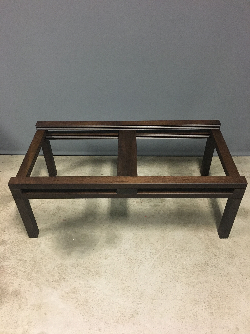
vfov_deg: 61.7
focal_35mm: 29
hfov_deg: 48.2
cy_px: 167
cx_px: 125
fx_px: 279
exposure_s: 1/17
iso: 250
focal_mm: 4.15
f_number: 2.2
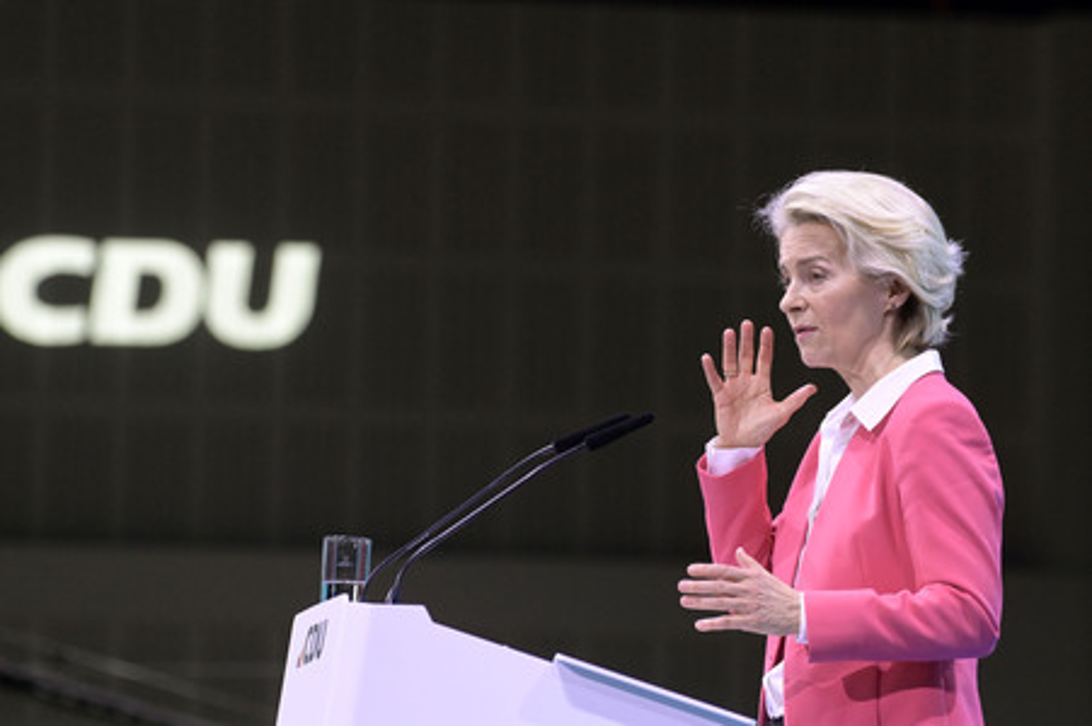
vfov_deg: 6.9
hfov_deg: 10.3
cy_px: 363
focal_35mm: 200
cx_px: 546
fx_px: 6062
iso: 8000
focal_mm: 200
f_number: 5.6
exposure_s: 1/320
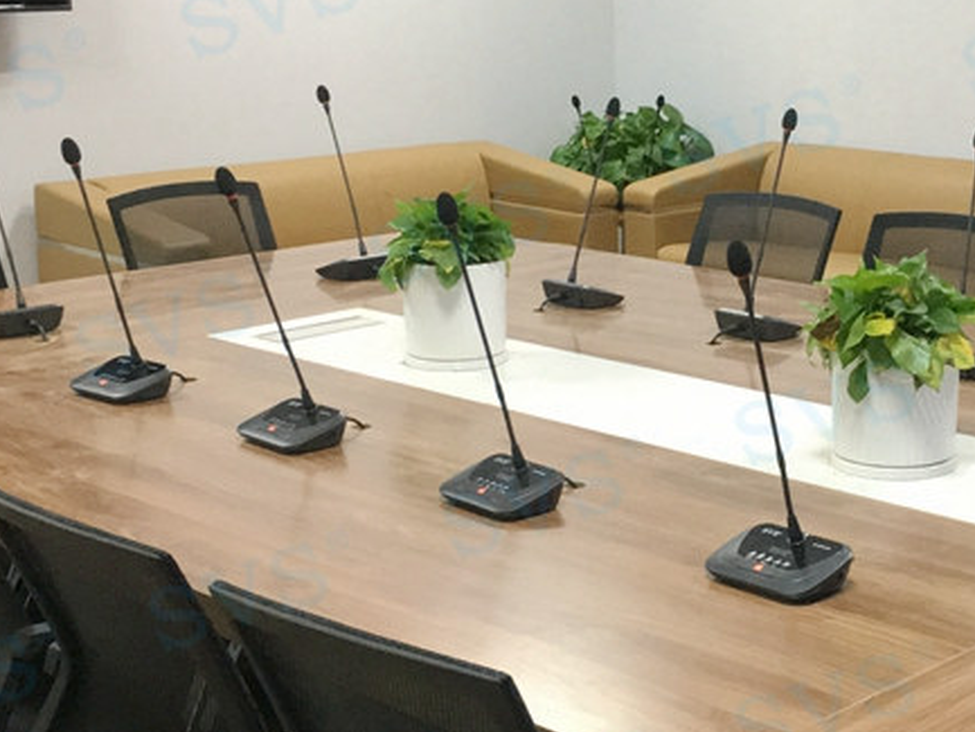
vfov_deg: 21.9
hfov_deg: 28.6
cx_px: 718
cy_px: 313
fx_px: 1888
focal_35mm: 67
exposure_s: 1/20
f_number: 2.2
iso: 200
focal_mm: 4.15
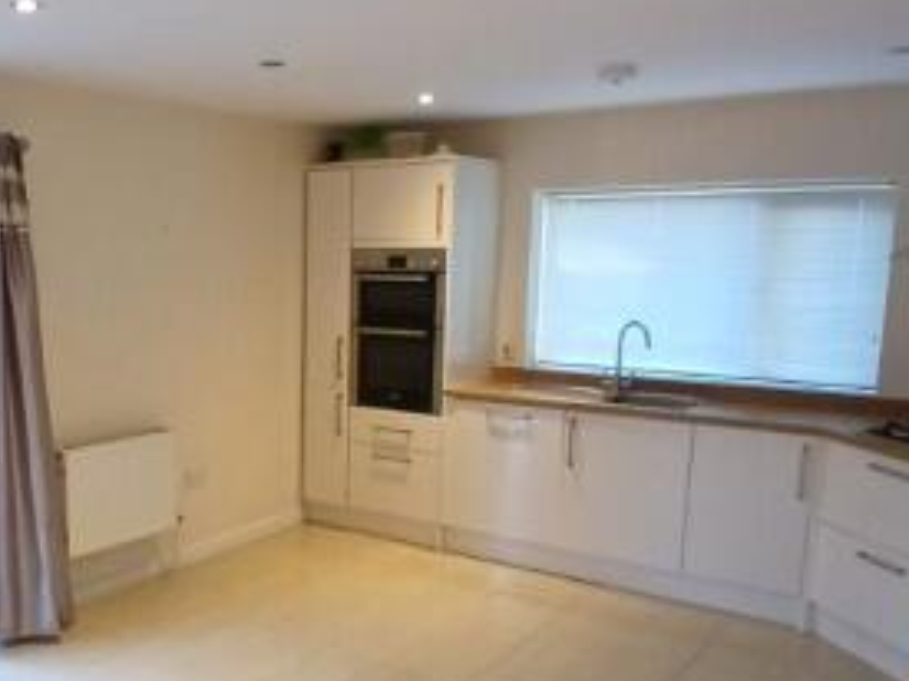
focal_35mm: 36
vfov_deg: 39.4
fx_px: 945
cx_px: 259
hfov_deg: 49.9
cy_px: 418
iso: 250
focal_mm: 1.4
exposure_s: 1/33.3
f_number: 2.2
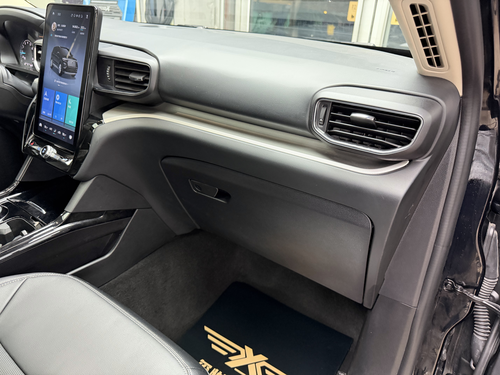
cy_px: 188
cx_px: 250
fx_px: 347
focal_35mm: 24
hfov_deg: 71.6
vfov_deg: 56.8
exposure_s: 1/50
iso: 500
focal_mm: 6.76
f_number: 1.78
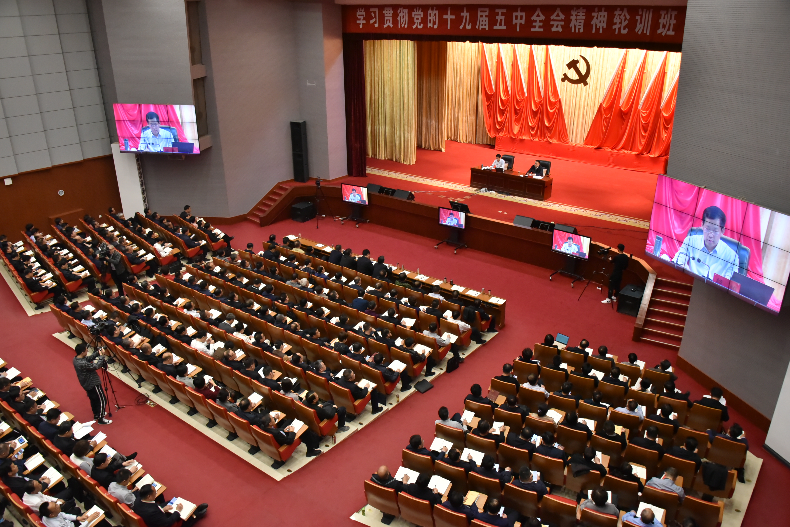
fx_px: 614
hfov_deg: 65.5
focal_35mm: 28
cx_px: 395
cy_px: 264
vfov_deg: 46.4
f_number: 6.3
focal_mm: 28
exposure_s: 1/160
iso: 5000
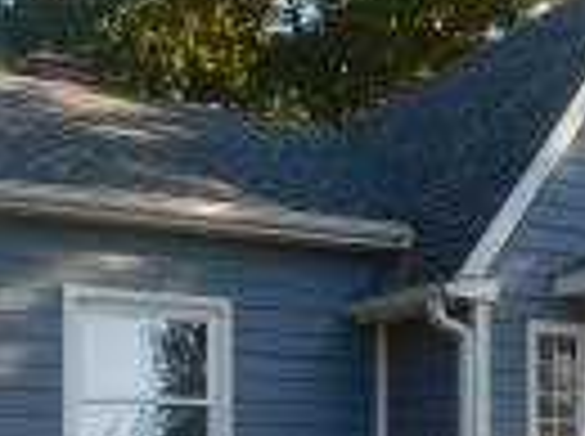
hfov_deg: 27.4
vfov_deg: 19.7
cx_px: 243
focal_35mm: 71
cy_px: 494
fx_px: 1198
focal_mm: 4
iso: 125
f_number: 3
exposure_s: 1/500
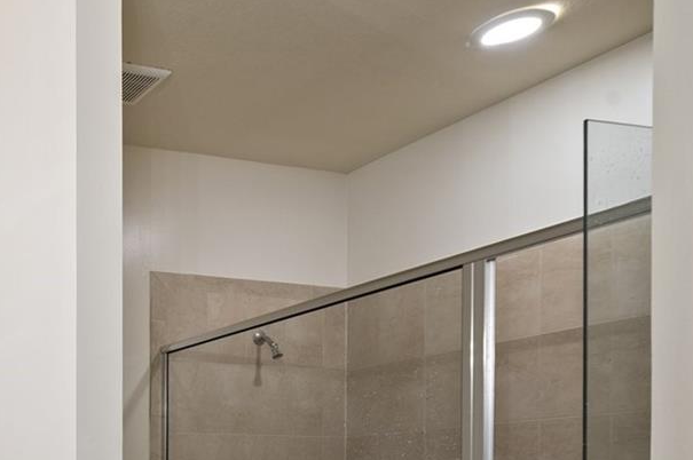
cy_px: 532
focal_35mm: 37
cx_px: -170
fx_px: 711
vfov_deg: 31.0
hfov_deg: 37.1
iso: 200
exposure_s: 1
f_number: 8
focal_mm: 14
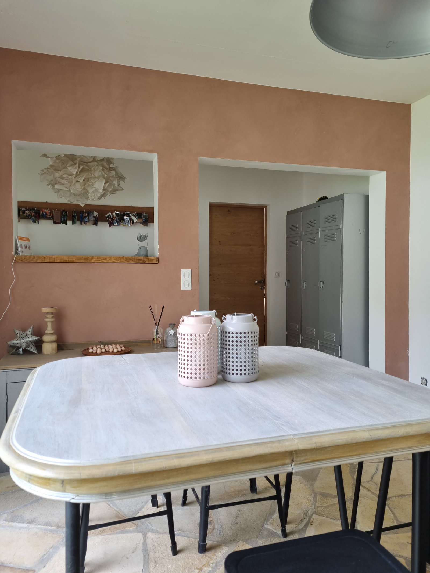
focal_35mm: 26
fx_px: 431
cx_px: 215
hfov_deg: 53.1
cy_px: 286
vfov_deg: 67.3
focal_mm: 5.4
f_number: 1.8
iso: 50
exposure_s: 1/106
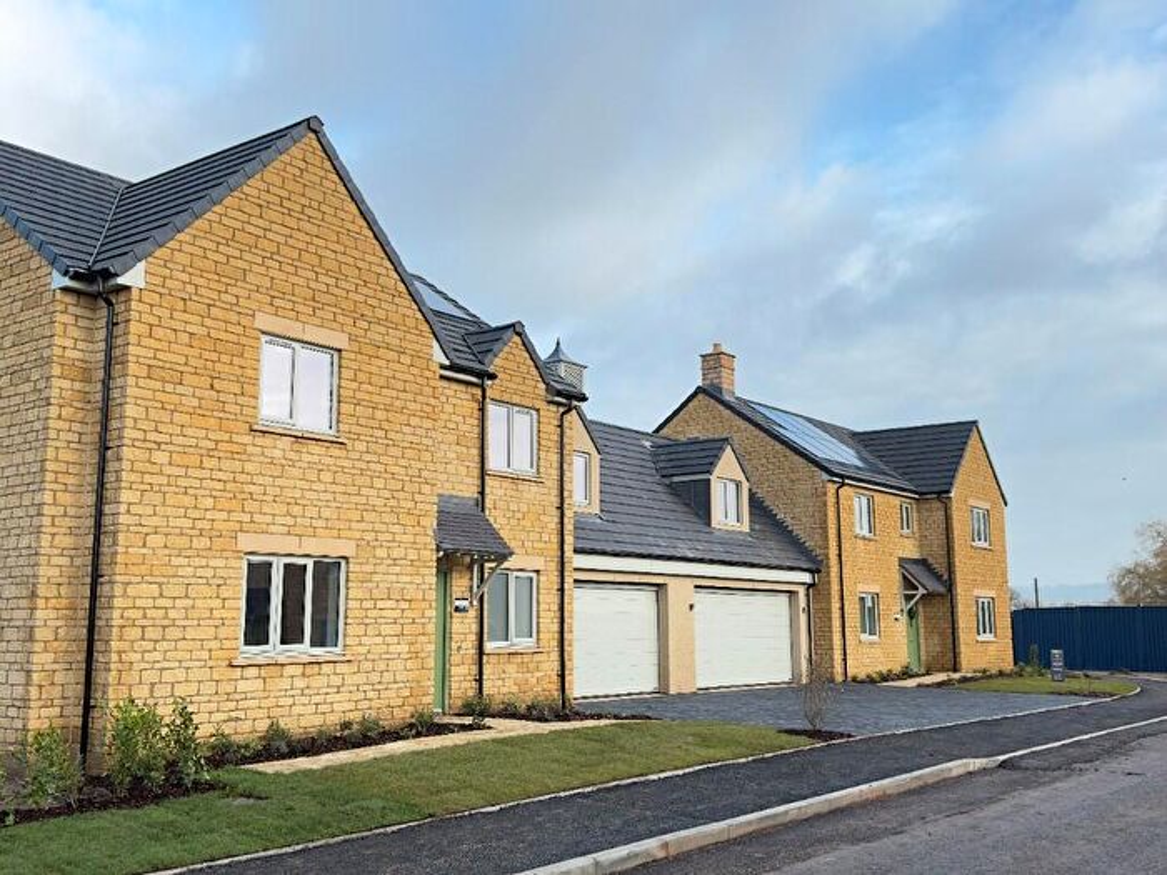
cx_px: 584
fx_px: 1214
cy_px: 438
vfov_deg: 39.7
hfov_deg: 51.4
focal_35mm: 36
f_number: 1.78
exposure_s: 1/883
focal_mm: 6.86
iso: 80
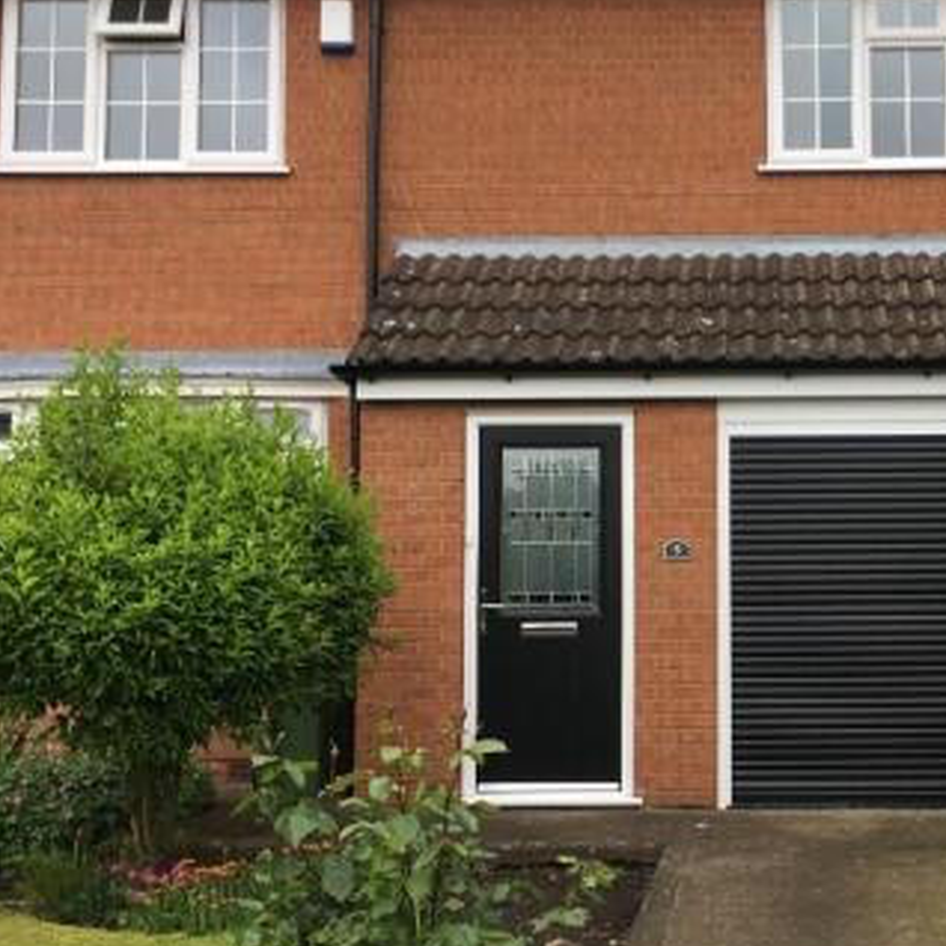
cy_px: 495
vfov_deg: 36.1
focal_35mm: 47
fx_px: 1453
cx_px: 760
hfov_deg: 34.9
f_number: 2.2
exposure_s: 1/134
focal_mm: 4.15
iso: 25
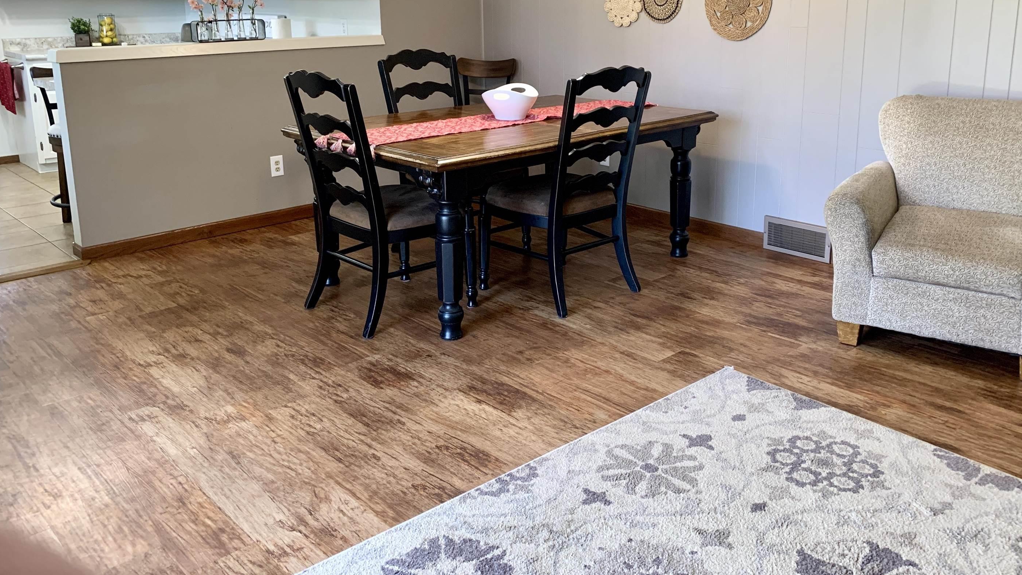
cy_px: 173
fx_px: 840
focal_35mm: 31
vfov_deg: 37.2
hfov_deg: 62.6
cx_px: 545
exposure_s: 1/60
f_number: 1.8
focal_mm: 4.25
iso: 125
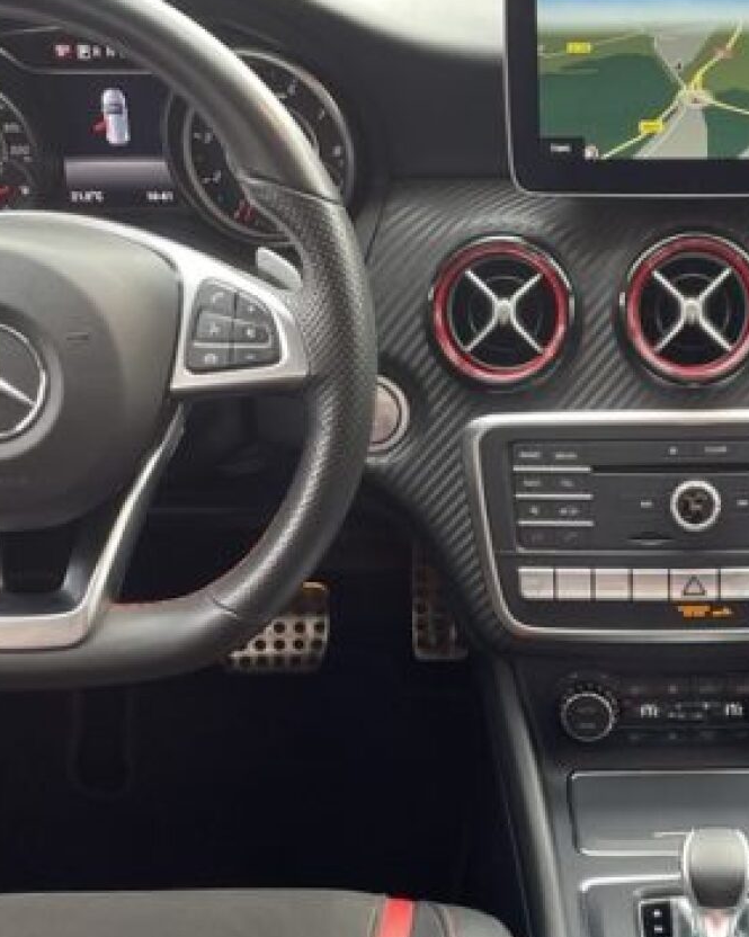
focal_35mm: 61
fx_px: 1691
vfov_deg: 30.5
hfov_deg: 24.5
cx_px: 618
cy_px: 690
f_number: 1.6
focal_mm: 4.2
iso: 125
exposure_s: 1/103
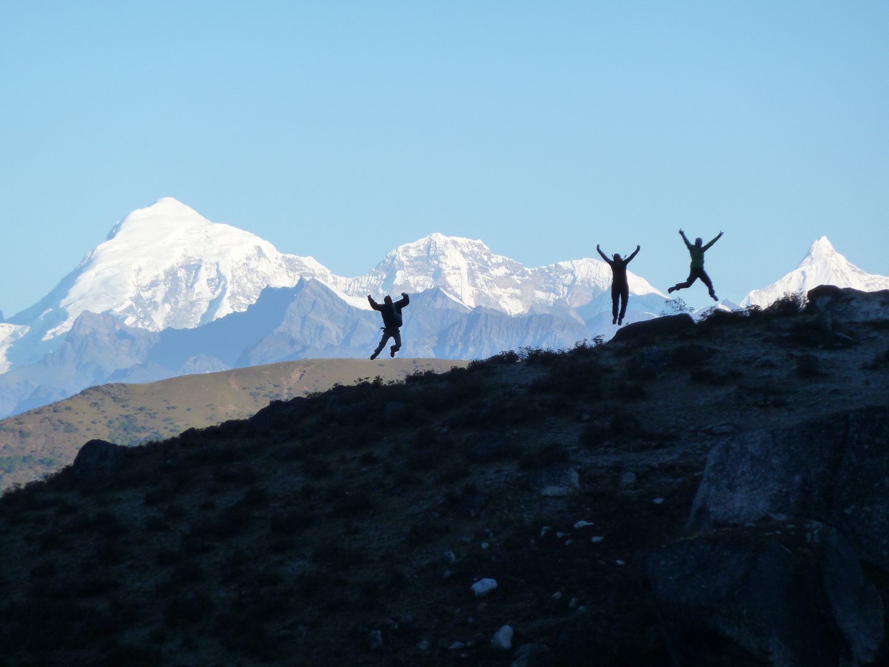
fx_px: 7705
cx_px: 444
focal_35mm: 300
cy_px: 334
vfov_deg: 5.0
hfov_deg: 6.6
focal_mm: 49.2
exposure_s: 1/320
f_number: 4.9
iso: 125
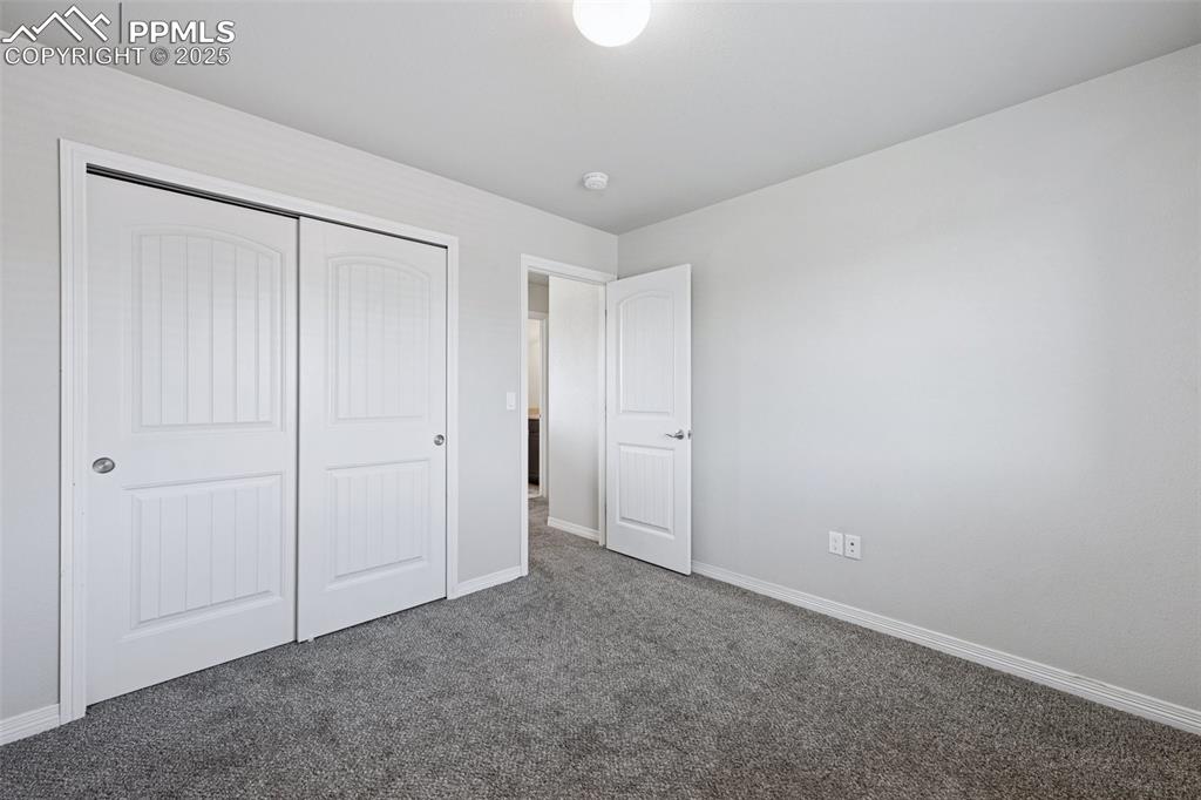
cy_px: 400
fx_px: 484
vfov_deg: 79.2
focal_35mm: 14
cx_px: 600
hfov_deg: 102.3
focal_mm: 14.5
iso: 100
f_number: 9
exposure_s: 1/2
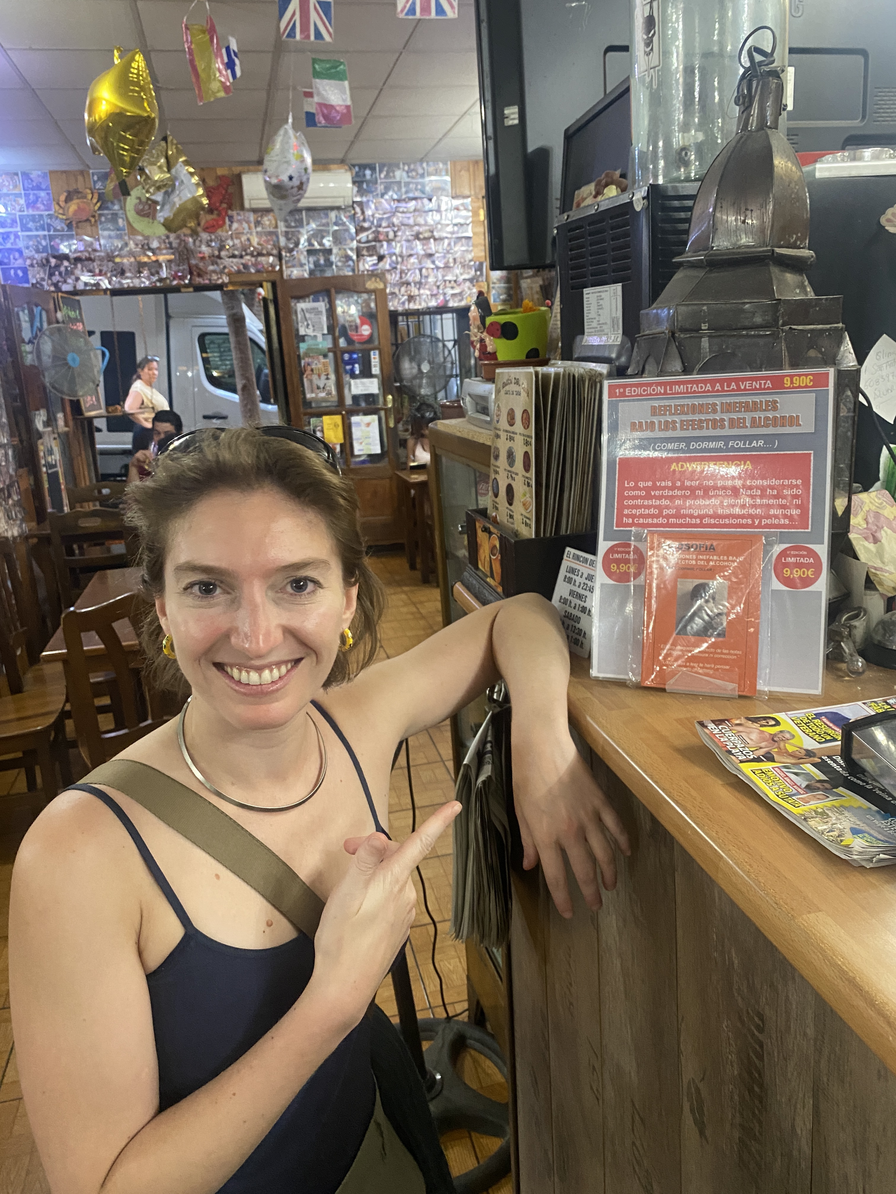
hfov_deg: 53.1
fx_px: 897
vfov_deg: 67.3
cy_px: 597
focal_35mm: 26
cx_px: 448
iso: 400
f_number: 1.8
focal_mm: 4.25
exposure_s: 1/33
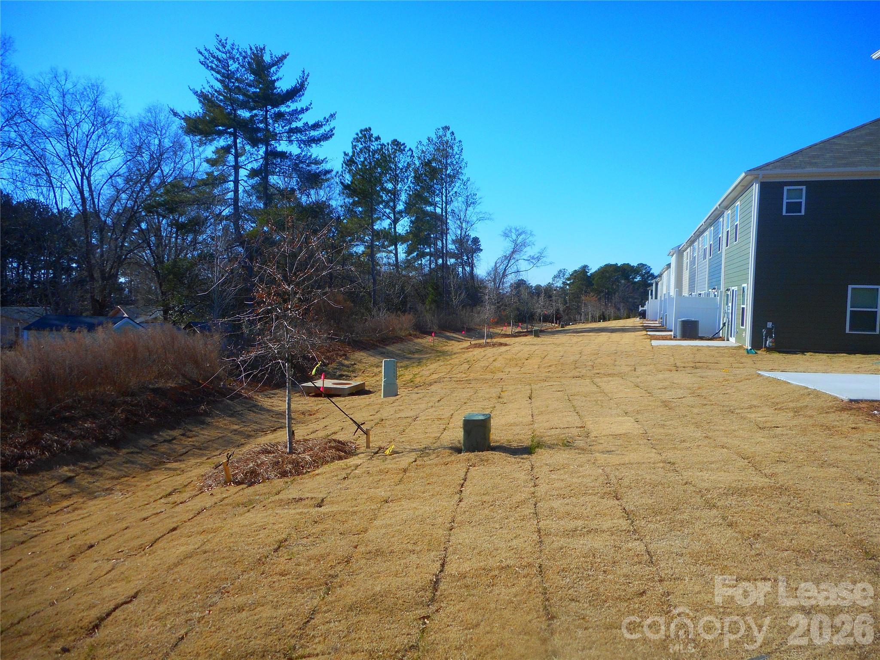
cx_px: 440
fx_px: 636
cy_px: 330
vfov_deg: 54.9
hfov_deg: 69.4
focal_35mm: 25
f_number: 3.7
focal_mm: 4.5
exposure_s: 1/640
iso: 80
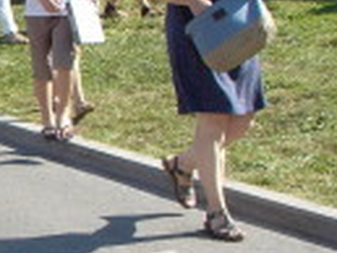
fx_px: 1773
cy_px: 128
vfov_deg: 8.2
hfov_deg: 10.4
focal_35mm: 182
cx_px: -225
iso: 70
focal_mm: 7.5
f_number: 4.5
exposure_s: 1/200
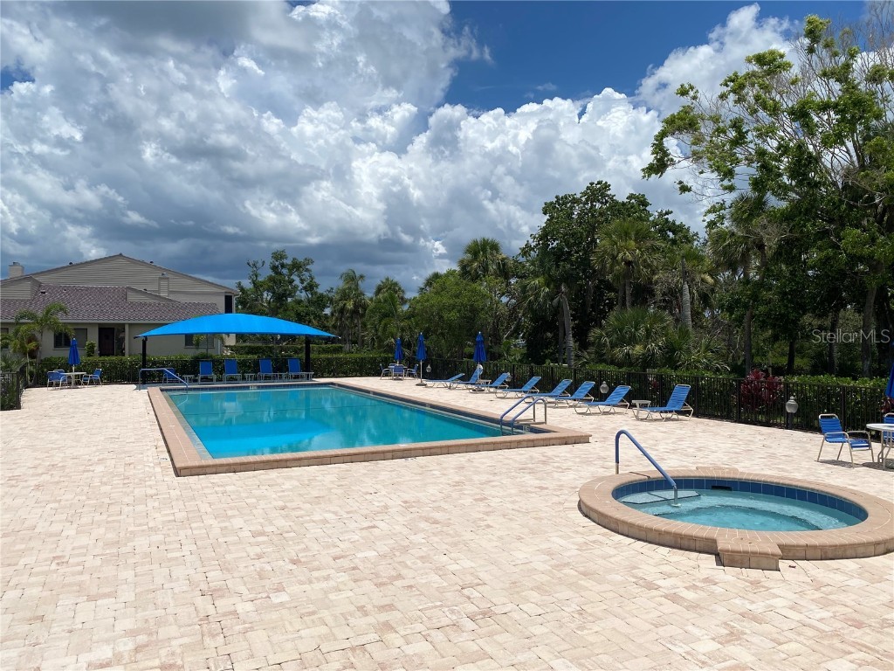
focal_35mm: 26
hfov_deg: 67.3
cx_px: 447
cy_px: 336
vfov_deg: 53.1
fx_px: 671
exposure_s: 1/7692
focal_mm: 4.25
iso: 32
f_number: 1.8
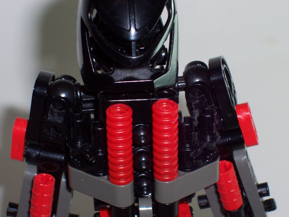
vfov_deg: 13.3
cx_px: 144
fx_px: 927
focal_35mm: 111
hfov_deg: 17.7
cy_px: 108
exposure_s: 1/90
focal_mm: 16.8
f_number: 4.8
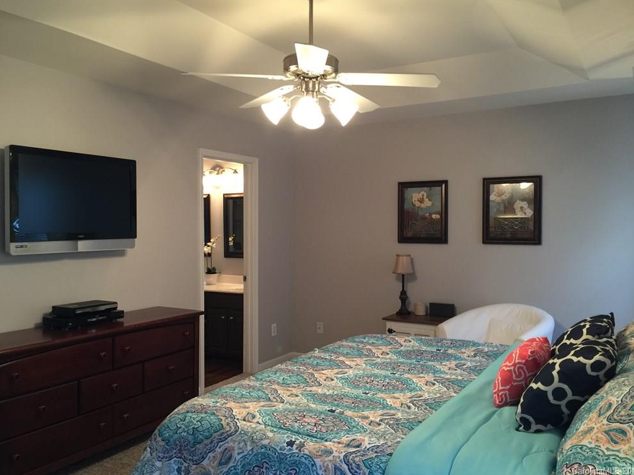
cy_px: 231
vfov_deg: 46.8
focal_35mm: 30
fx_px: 549
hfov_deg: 60.0
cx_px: 318
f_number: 2.2
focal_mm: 4.15
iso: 80
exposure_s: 1/15
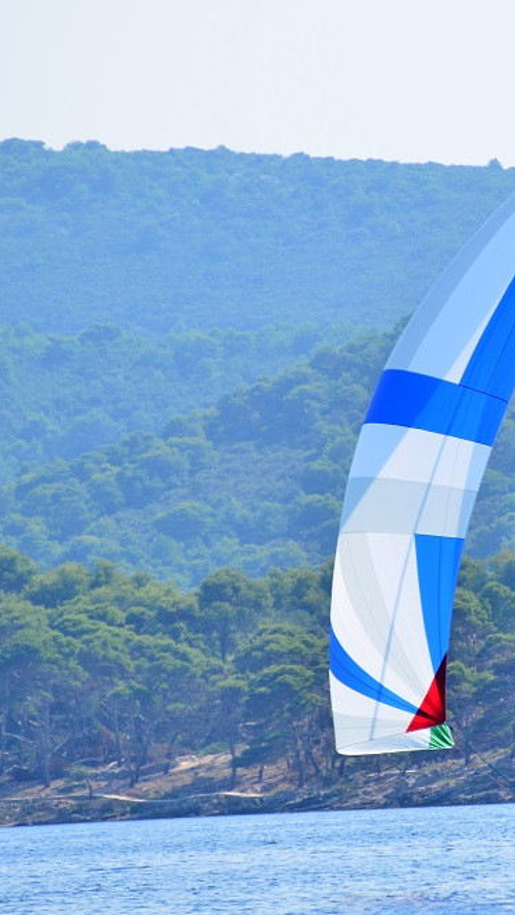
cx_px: 568
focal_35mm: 523
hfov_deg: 2.3
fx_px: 12689
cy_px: 458
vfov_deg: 4.1
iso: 100
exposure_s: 1/400
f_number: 5.3
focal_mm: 220
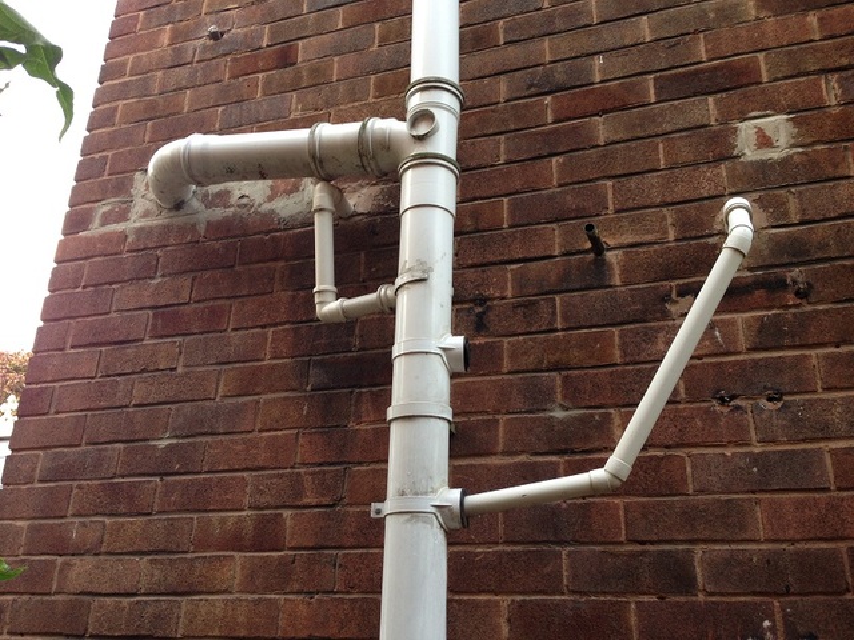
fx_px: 814
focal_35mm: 33
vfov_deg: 42.9
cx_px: 427
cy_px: 320
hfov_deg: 55.4
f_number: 2.4
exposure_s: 1/60
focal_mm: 4.13
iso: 64
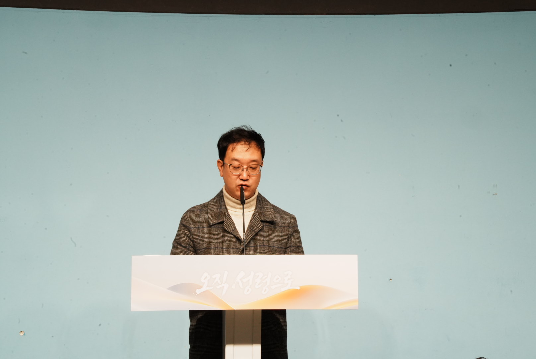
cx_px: 268
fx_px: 2682
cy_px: 180
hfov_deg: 11.4
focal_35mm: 180
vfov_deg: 7.6
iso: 2500
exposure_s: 1/60
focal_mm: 180
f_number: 22
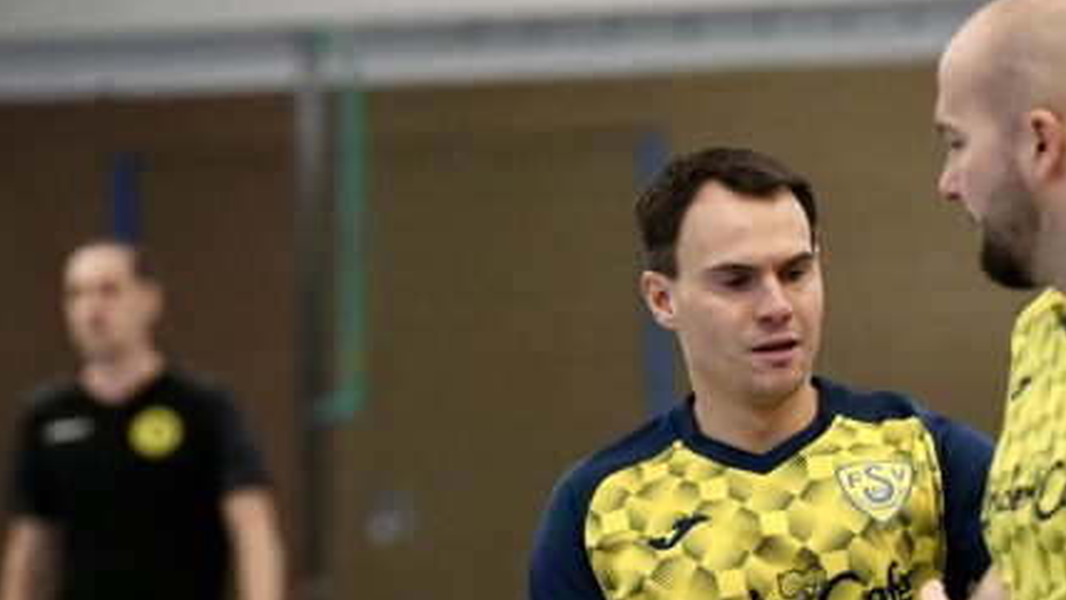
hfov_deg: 6.4
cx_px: 991
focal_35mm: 338
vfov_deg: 3.6
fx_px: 9556
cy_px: 703
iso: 8000
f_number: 2.8
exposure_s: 1/1600
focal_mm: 135
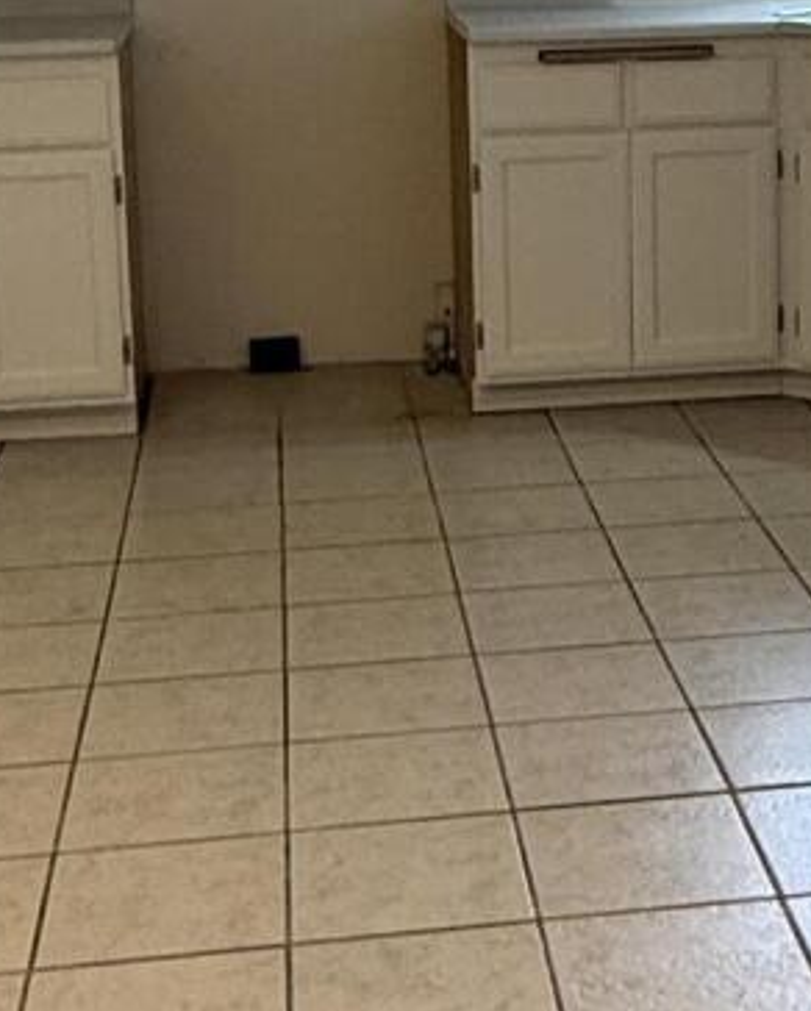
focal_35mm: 75
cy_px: 194
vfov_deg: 24.9
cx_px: 622
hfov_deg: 20.3
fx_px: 2246
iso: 250
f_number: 2.2
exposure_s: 1/120
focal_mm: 2.22
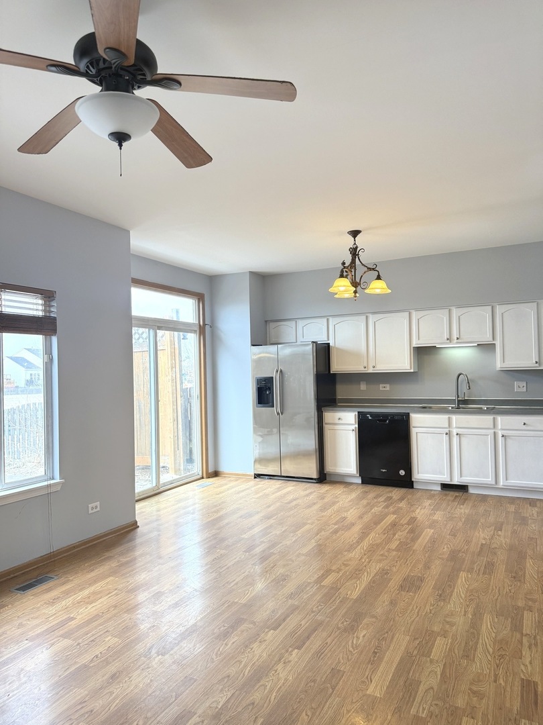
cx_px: 272
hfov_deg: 56.8
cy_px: 362
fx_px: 502
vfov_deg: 71.6
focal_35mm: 24
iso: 200
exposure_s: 1/236
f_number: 1.78
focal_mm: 6.76
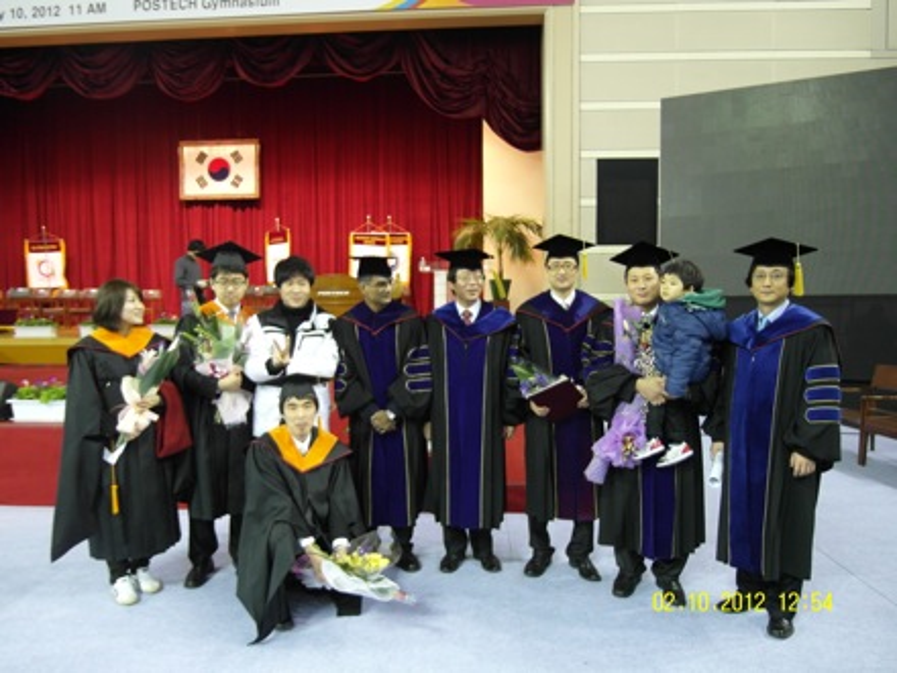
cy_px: 336
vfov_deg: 56.8
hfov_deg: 71.6
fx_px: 622
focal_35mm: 24
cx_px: 448
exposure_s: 1/30
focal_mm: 5.2
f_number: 1.8
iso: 200
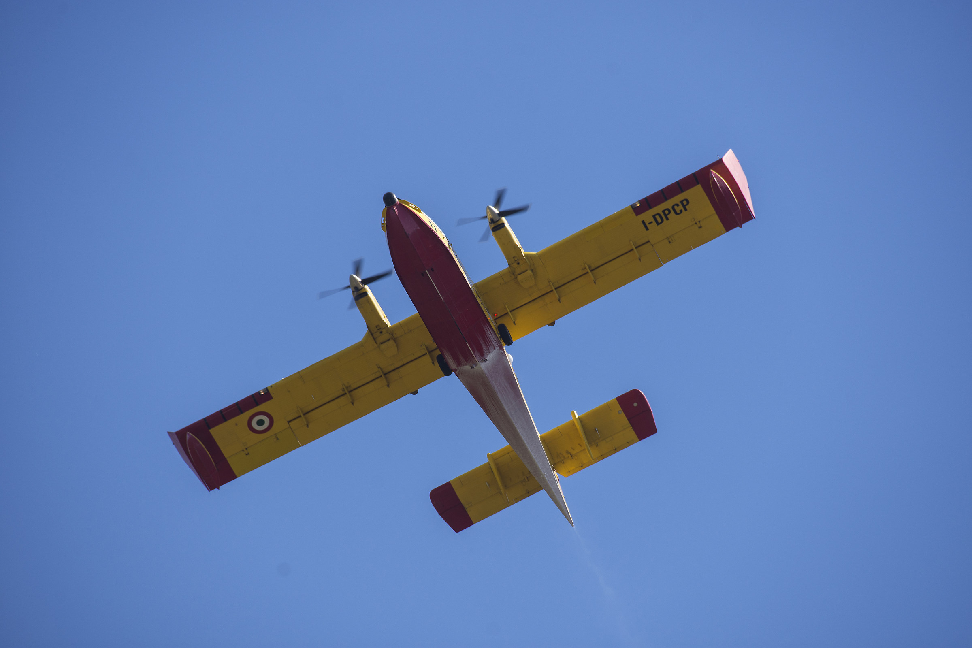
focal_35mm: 375
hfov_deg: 5.5
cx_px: 486
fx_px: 10124
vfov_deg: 3.7
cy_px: 324
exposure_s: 1/400
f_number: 7.1
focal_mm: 250
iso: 100
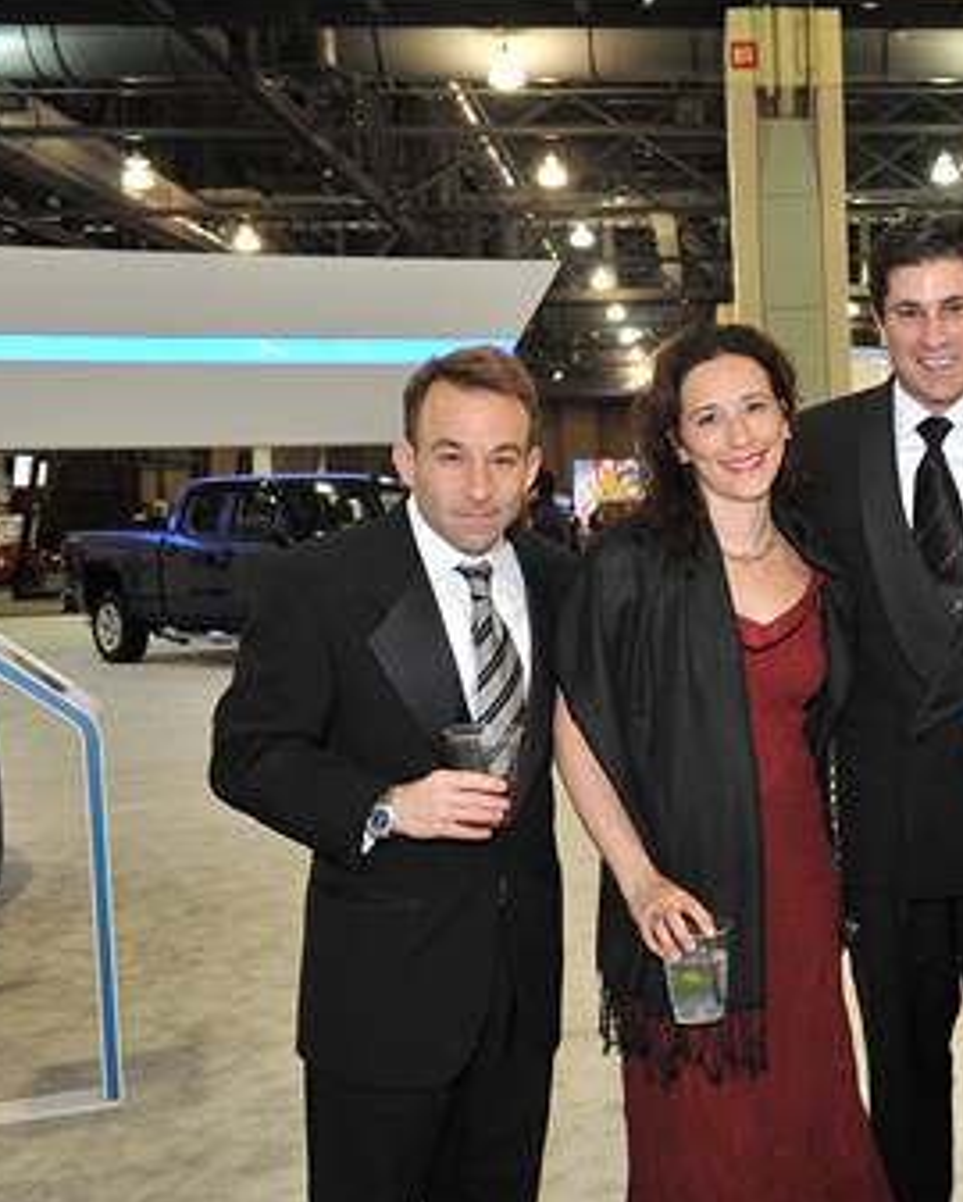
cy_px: 610
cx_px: 956
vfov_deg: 38.0
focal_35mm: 49
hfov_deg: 29.0
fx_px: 1744
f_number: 5.6
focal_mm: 32
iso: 1600
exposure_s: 1/160
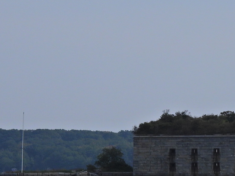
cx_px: 196
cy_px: 123
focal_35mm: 430
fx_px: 2919
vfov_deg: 3.5
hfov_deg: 4.6
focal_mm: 33
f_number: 4.5
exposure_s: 1/2000
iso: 100
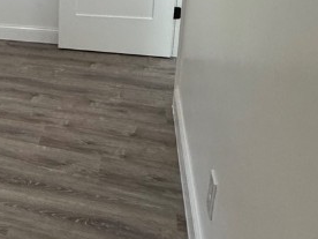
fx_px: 478
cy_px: 8
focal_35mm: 52
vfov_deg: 26.7
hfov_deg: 27.4
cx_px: -142
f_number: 2.2
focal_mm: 2.22
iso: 320
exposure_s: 1/120
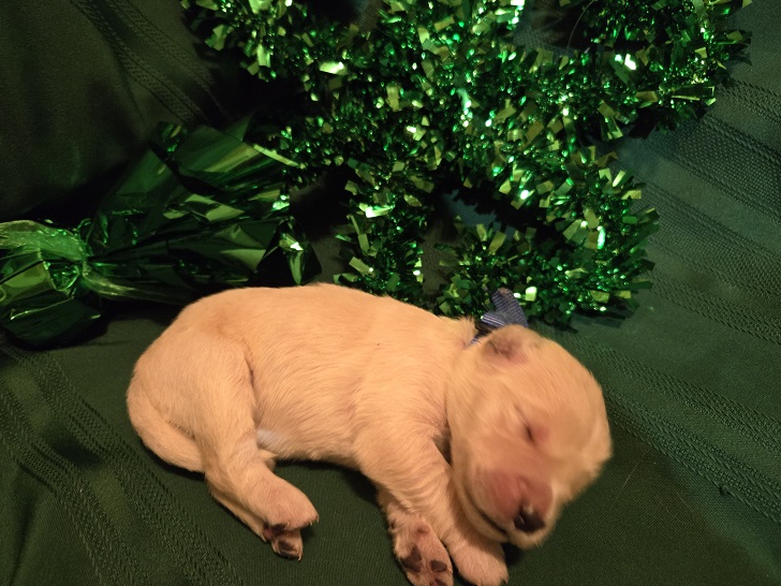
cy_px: 285
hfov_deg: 71.6
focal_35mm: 24
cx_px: 403
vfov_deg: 56.8
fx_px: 541
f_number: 1.8
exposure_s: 1/60
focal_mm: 5.4
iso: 800
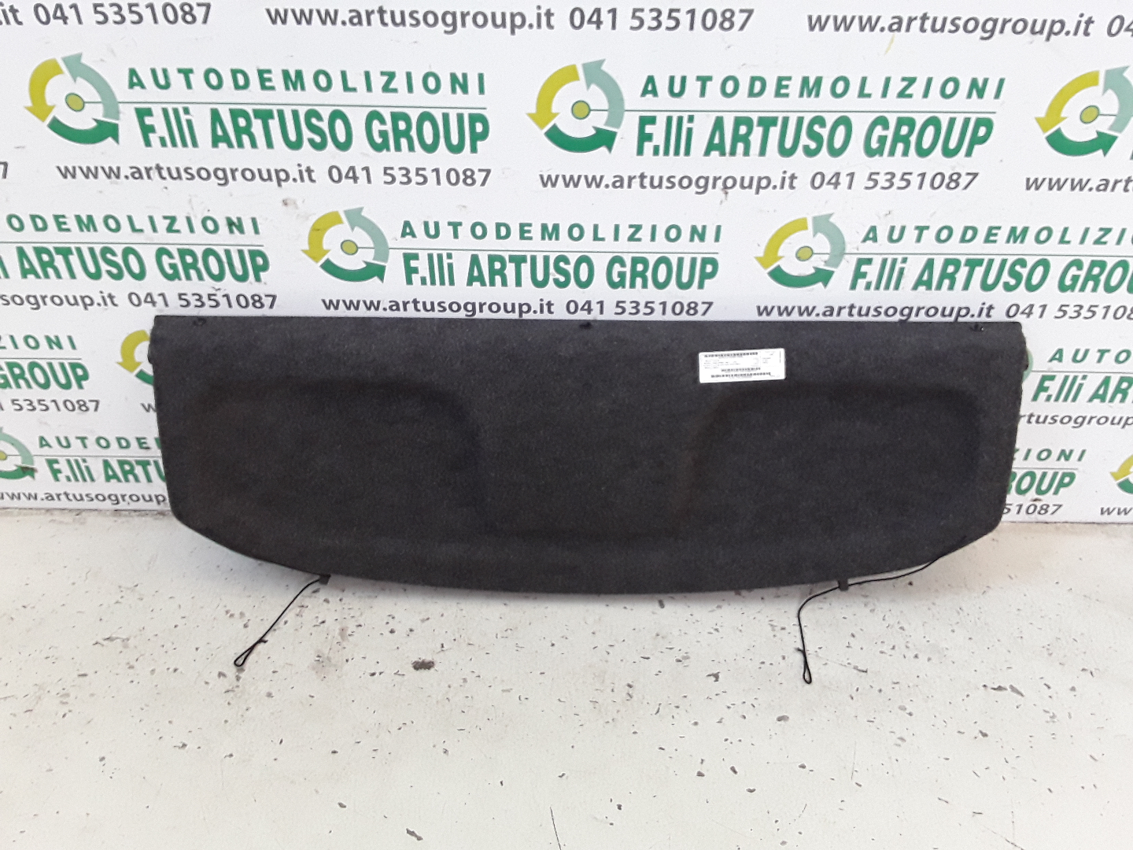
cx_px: 566
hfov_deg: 58.4
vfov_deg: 45.4
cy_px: 425
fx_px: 1015
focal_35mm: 31
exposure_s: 1/33
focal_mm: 3.3
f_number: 2.2
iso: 419
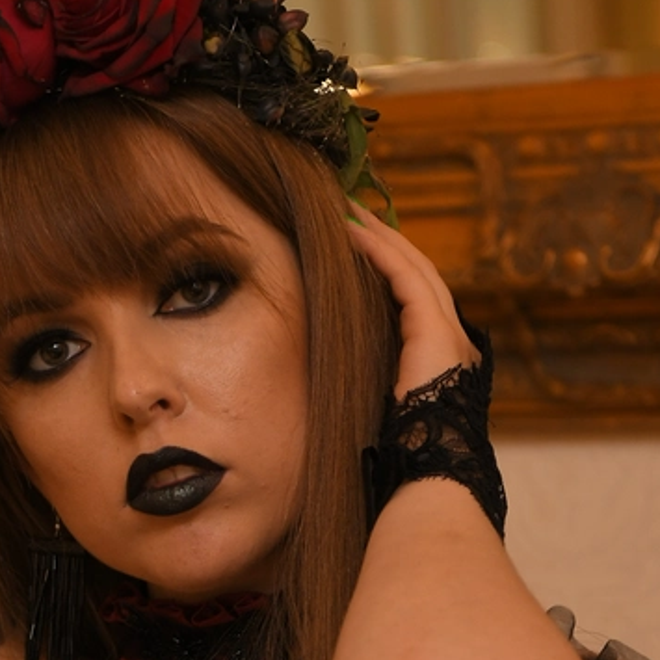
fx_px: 4487
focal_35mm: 208
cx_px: 110
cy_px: 742
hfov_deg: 8.4
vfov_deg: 8.3
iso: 800
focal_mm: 58
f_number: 2.8
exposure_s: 1/250
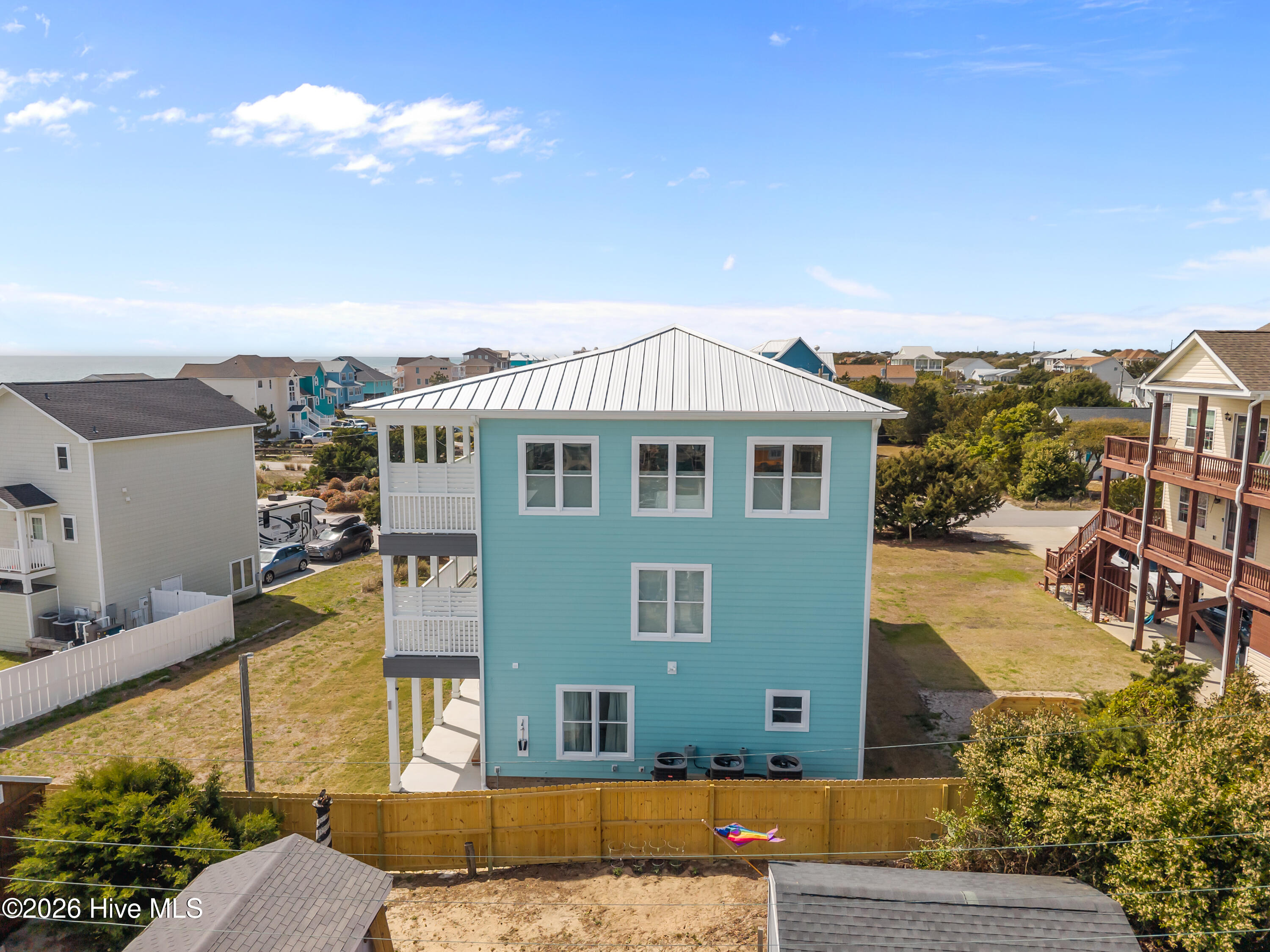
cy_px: 476
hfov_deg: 71.6
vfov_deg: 56.8
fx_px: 881
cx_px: 635
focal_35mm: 24
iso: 230
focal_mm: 8.67
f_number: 1.8
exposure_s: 1/8000
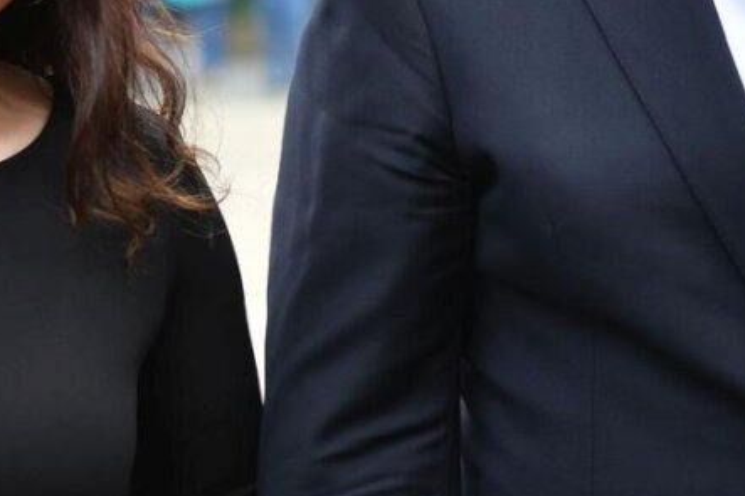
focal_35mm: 199
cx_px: 348
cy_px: -50
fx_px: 4116
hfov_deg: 10.3
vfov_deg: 6.9
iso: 200
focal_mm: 70
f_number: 5
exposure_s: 1/640
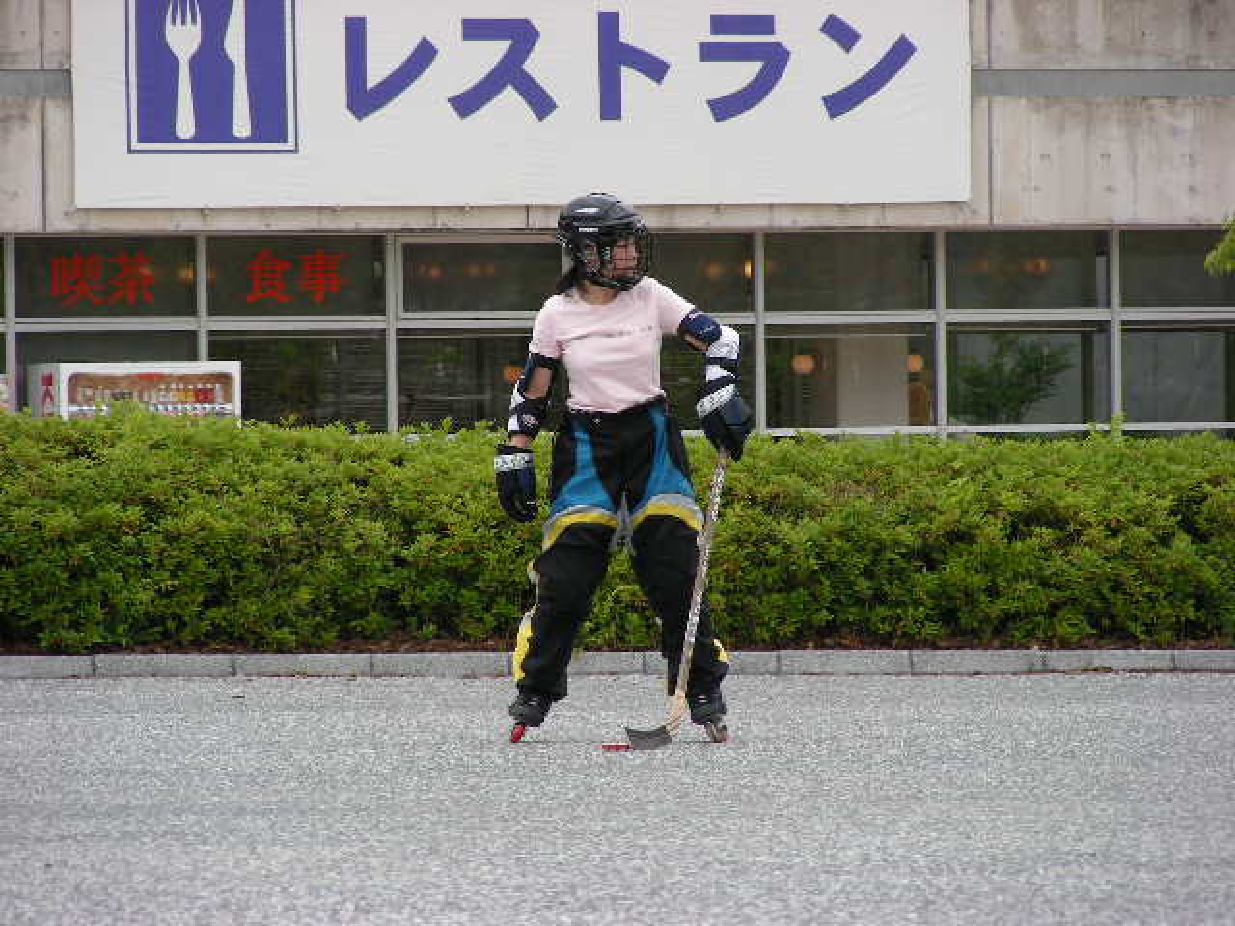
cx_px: 618
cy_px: 463
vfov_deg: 4.8
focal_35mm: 309
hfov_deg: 6.4
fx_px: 11024
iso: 50
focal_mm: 51.6
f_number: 4
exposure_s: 1/240
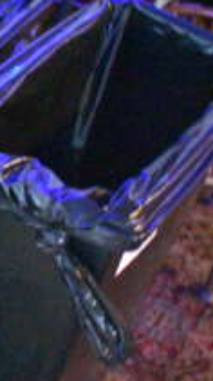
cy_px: 134
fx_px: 827
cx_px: -249
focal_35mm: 82
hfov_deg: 12.4
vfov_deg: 25.8
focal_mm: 18
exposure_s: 1/13
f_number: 3.5
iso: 12800
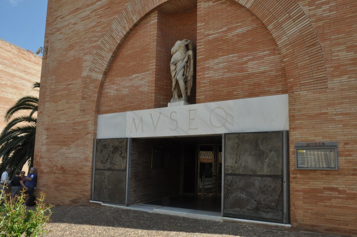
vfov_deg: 41.6
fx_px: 312
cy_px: 118
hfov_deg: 59.6
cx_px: 178
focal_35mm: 32
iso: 1000
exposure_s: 1/200
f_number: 14
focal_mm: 21
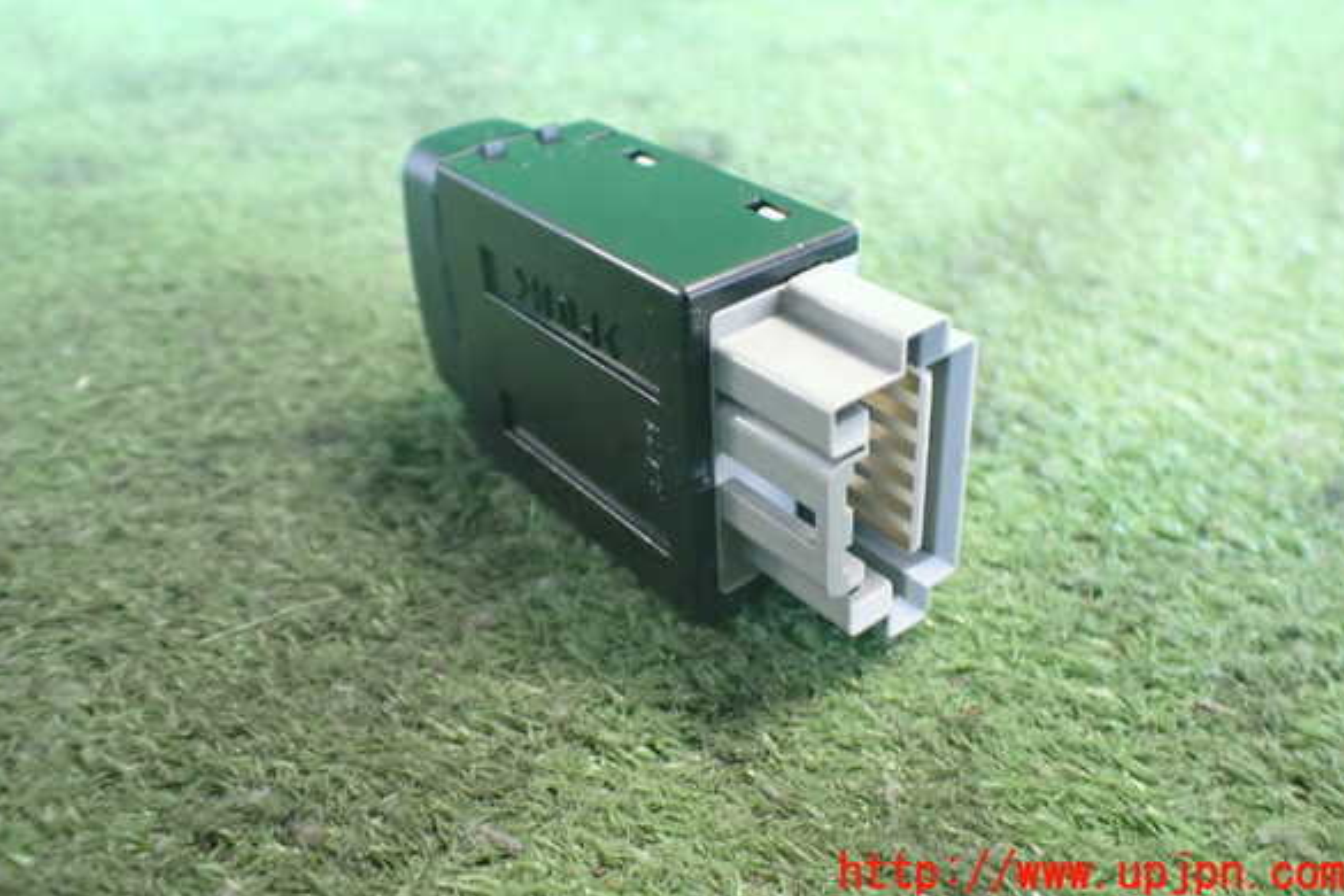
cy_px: 386
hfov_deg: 58.7
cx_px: 669
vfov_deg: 41.0
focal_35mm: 32
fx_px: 1195
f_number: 2.3
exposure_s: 1/30
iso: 800
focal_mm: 5.4
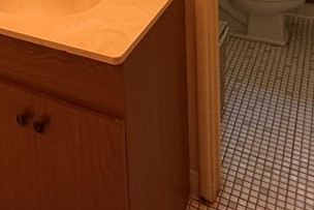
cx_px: 58
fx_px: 428
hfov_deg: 38.6
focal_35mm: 49
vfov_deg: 22.1
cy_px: -116
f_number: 2.2
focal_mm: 2.22
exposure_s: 1/60
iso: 400
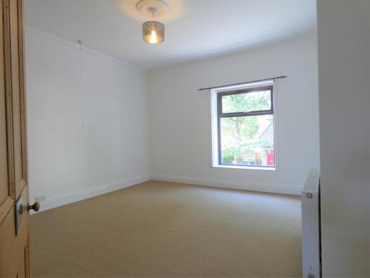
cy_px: 139
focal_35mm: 20
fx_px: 214
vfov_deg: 66.0
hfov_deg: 81.8
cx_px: 185
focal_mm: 3.6
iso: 200
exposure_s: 1/60
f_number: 2.8
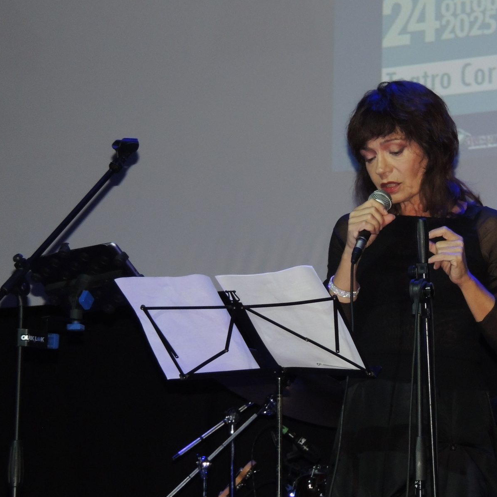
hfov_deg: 10.2
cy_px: 248
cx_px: 329
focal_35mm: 172
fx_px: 2794
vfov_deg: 10.2
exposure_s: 1/60
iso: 640
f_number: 4.4
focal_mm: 25.8
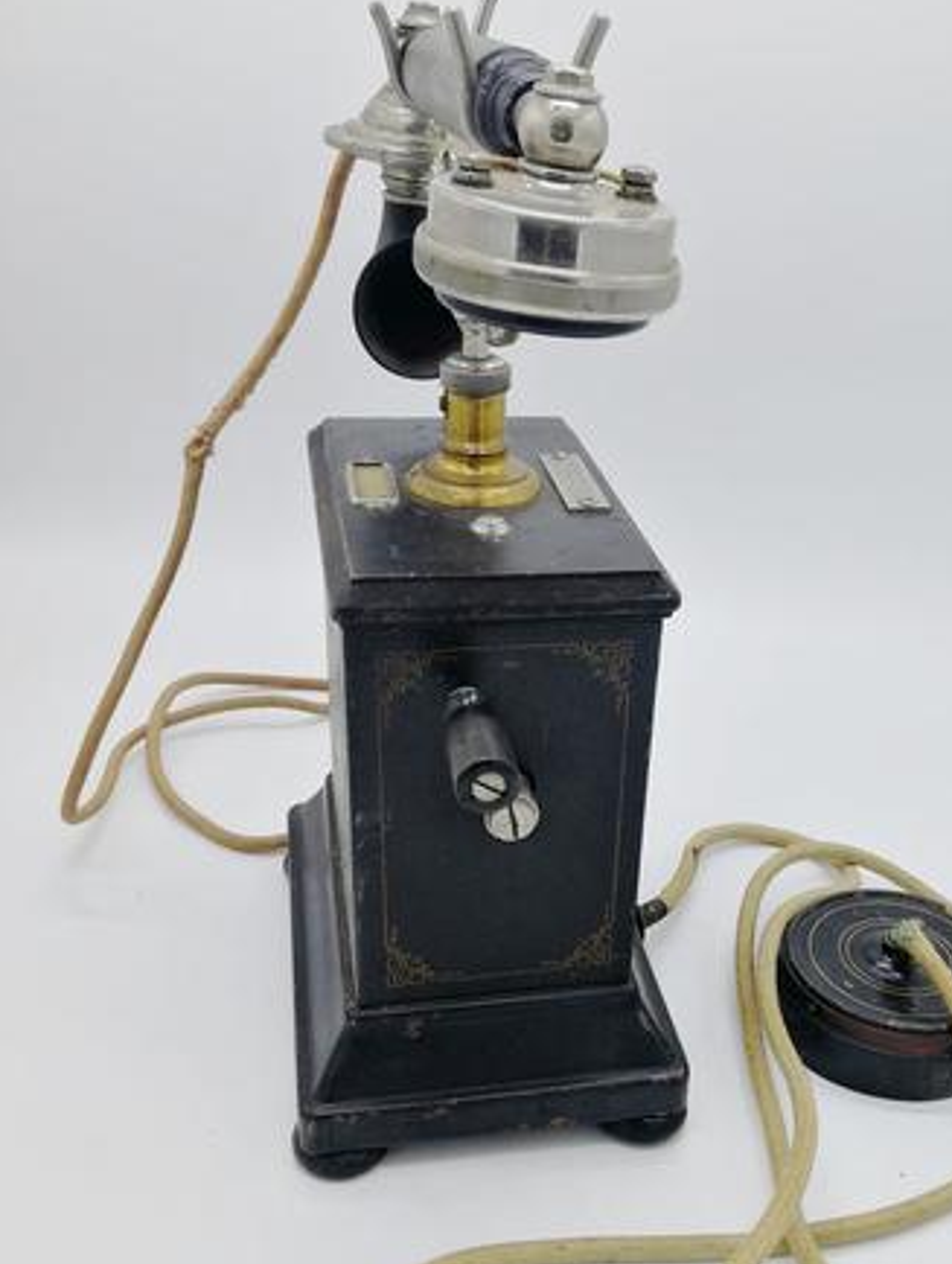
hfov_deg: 42.8
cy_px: 709
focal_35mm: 33
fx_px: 1207
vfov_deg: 55.1
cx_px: 574
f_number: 2.2
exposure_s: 1/154
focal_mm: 3.95
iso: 50
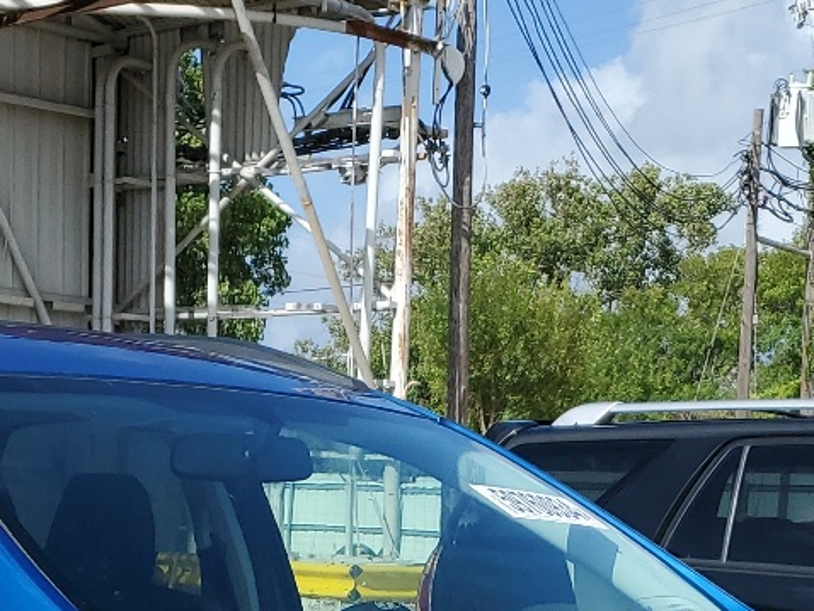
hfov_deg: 22.5
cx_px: 330
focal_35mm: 87
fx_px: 2047
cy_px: 965
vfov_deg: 15.4
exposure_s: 1/3333
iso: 50
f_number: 1.5
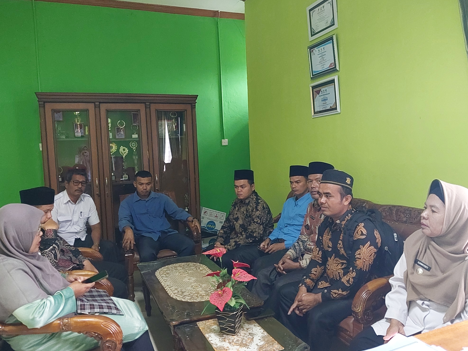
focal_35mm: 31
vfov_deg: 45.4
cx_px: 234
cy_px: 175
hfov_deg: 58.4
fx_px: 419
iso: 800
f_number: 1.8
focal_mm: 4.6
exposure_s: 1/24
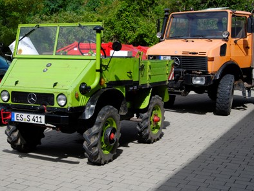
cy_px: 95
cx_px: 113
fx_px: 422
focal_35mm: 58
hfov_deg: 33.4
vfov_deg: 25.4
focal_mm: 35
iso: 100
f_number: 9
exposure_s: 1/320
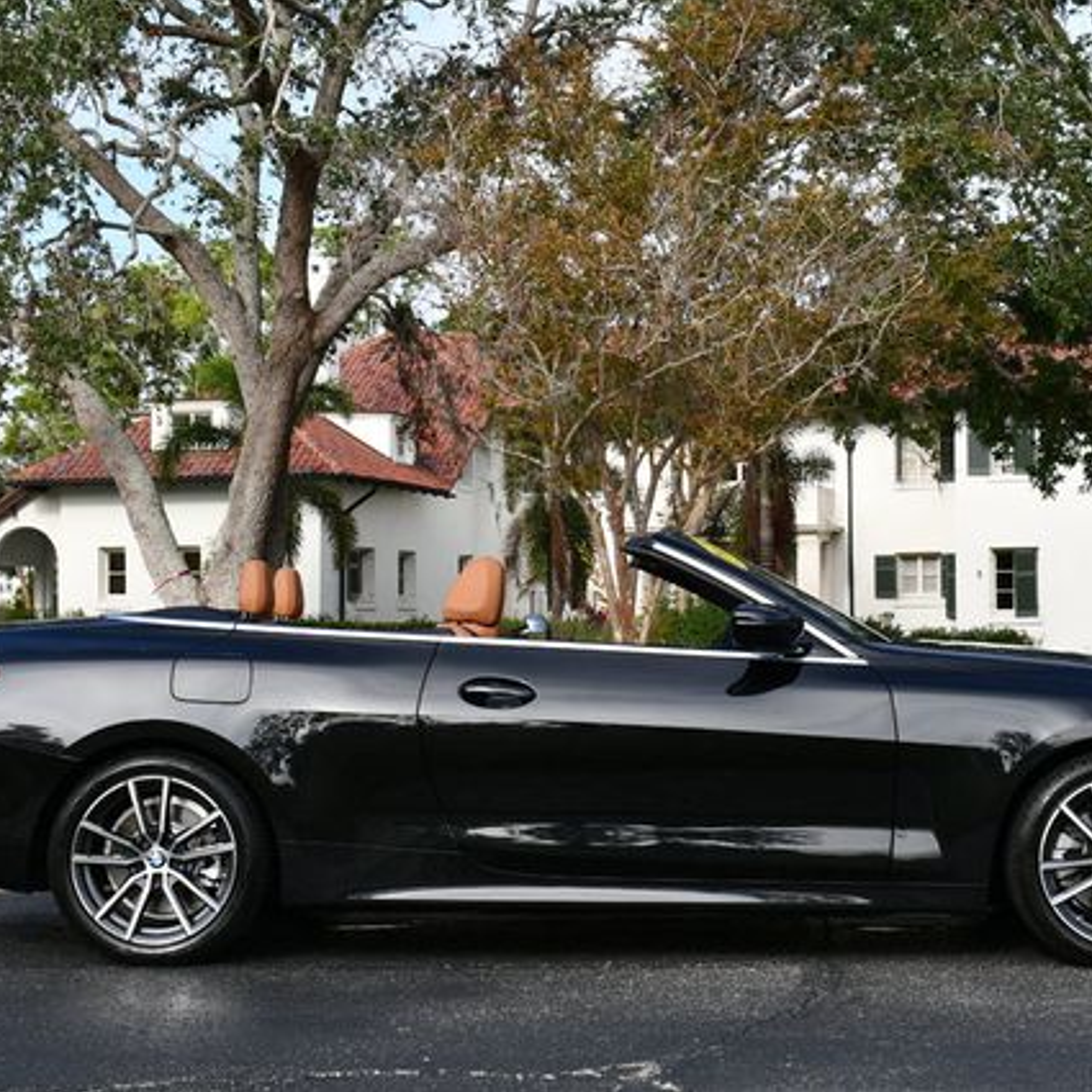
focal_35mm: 64
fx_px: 2284
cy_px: 545
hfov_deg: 26.9
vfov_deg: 26.9
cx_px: 601
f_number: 7.1
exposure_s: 1/200
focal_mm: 25
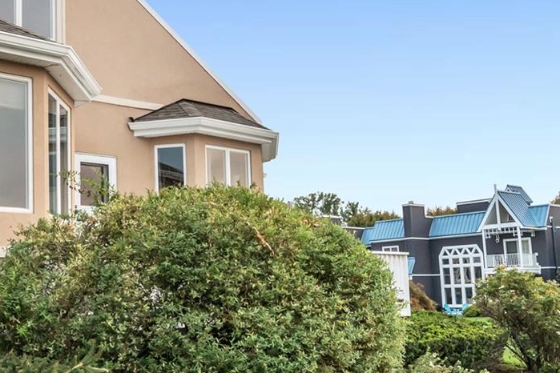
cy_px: 215
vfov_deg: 32.6
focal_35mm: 41
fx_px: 638
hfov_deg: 45.8
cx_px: 143
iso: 640
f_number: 11
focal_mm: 14
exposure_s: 1/30
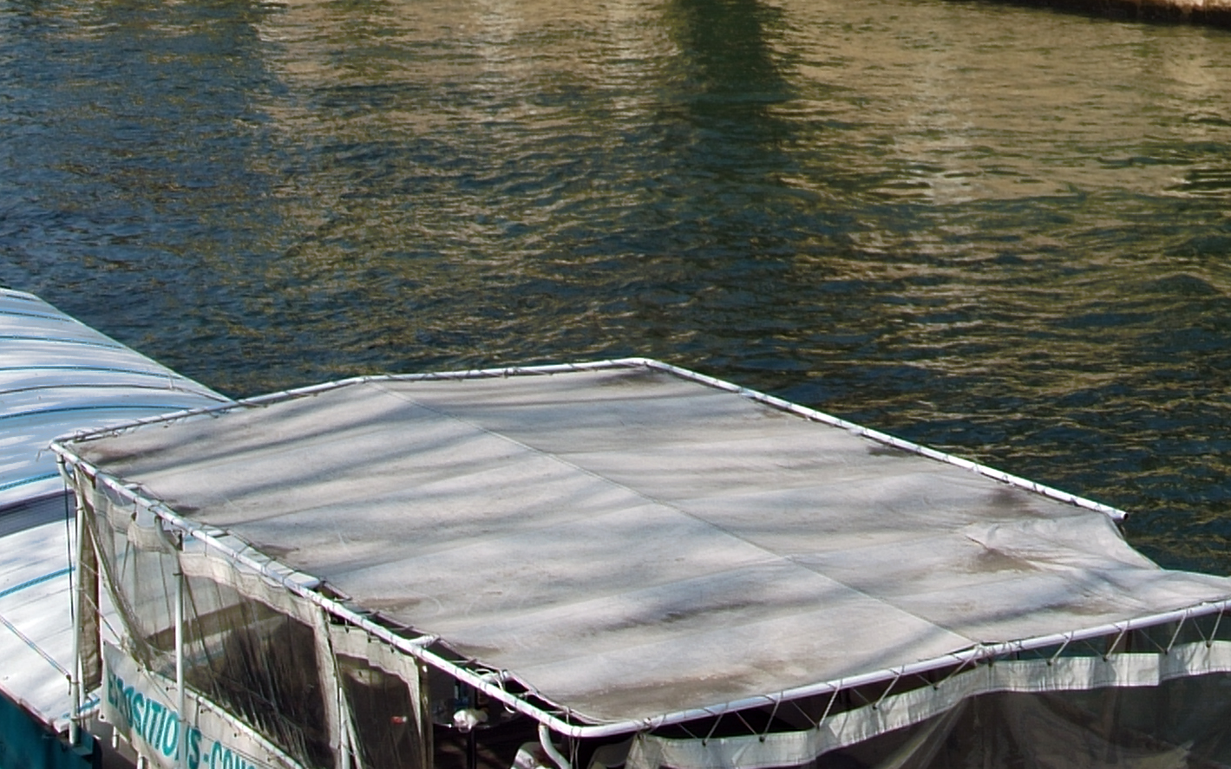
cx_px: 966
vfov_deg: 12.2
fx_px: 3389
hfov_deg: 20.4
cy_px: -440
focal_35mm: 101
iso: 100
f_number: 8
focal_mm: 22
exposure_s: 1/125
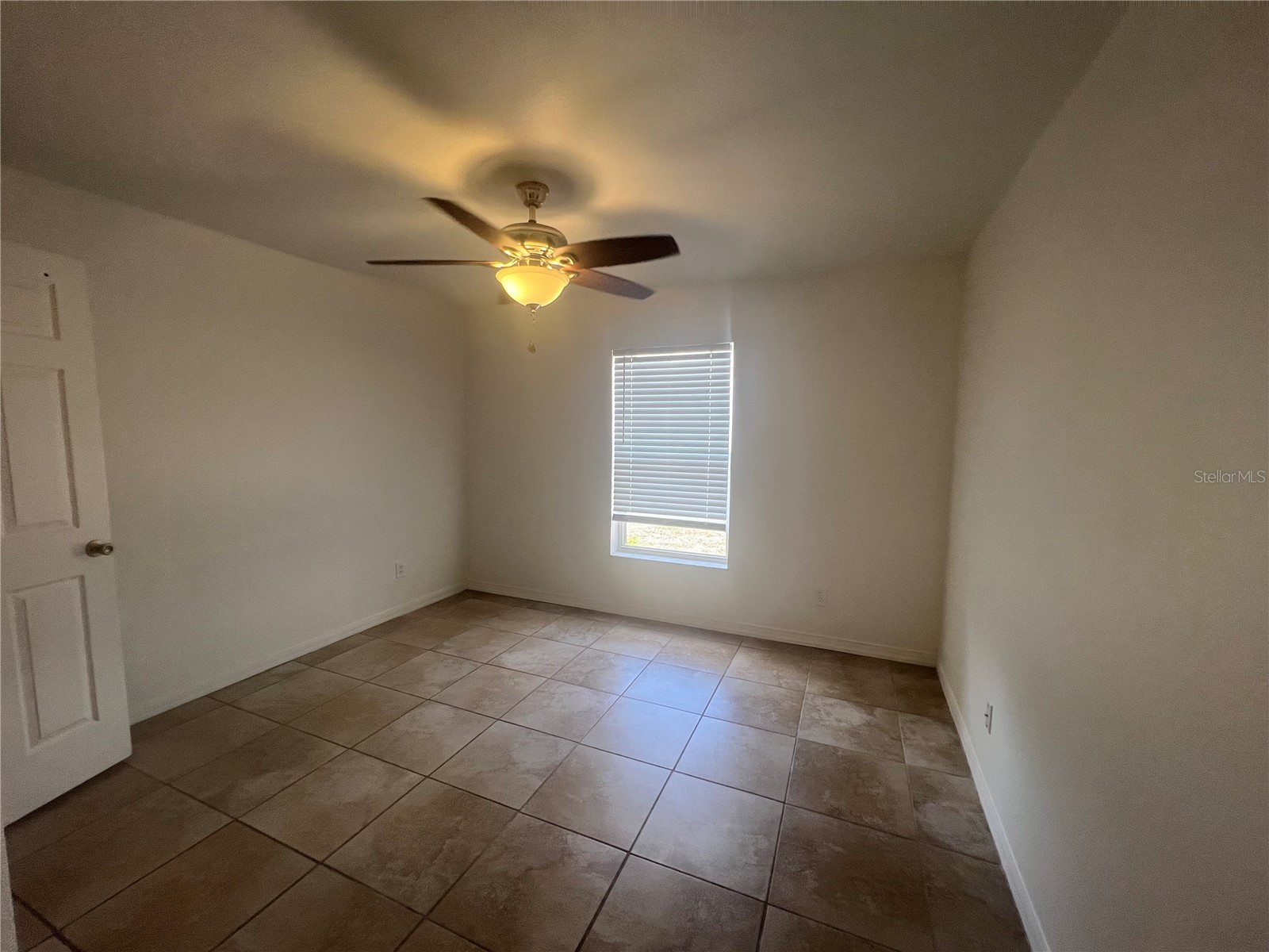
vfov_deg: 89.9
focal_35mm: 13
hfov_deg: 106.2
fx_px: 477
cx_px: 634
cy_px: 476
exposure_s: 1/120
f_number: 1.8
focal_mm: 1.57
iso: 100
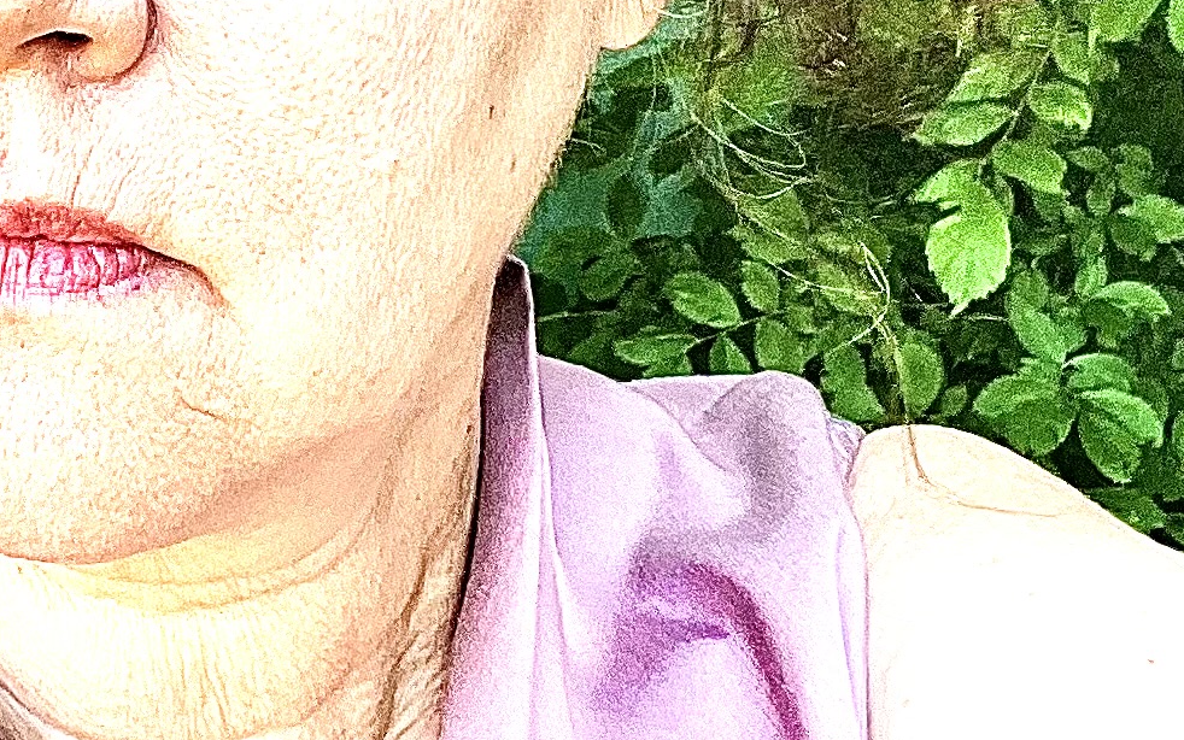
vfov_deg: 12.7
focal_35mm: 100
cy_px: -170
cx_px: 93
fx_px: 3227
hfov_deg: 20.3
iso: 40
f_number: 2.2
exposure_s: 1/121
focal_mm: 2.71
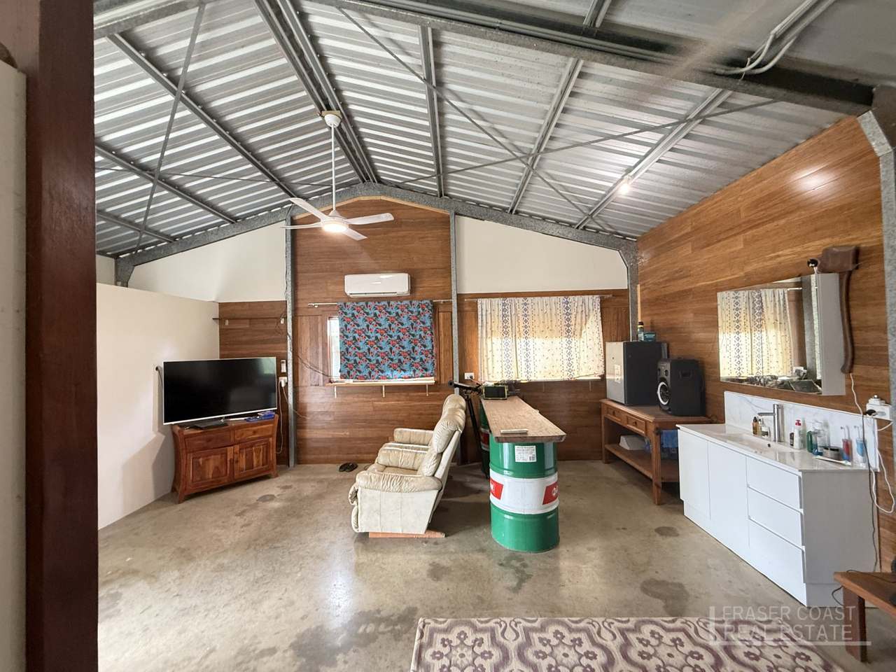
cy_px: 336
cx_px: 448
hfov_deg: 102.1
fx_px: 362
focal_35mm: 14
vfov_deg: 85.7
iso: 400
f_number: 2.2
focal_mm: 2.22
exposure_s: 1/50
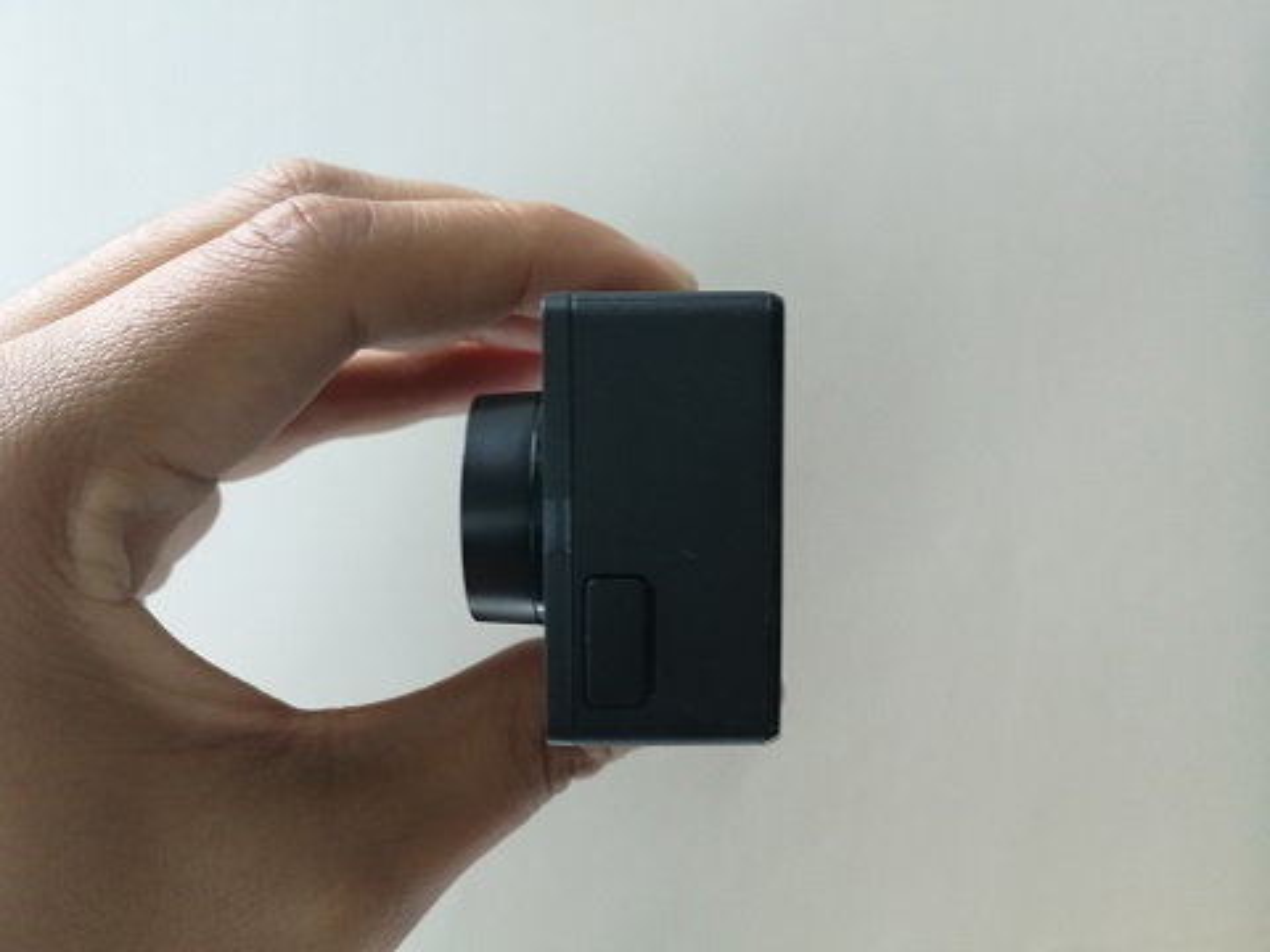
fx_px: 991
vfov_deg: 51.4
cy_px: 476
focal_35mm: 27
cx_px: 635
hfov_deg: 65.3
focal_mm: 3.95
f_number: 2.2
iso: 200
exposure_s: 1/33.3
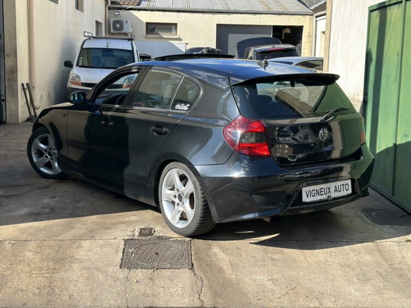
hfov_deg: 37.5
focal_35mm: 51
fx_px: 606
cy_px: 145
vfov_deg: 28.6
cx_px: 210
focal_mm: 6.86
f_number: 1.78
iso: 64
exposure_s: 1/1541
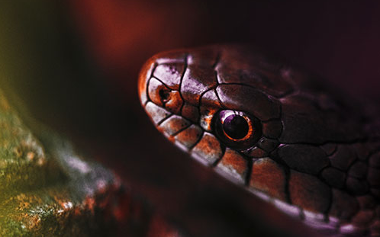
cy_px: 123
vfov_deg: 6.1
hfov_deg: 9.8
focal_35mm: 215
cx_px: 190
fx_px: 2226
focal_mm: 210
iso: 2500
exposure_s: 1/320
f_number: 9.5
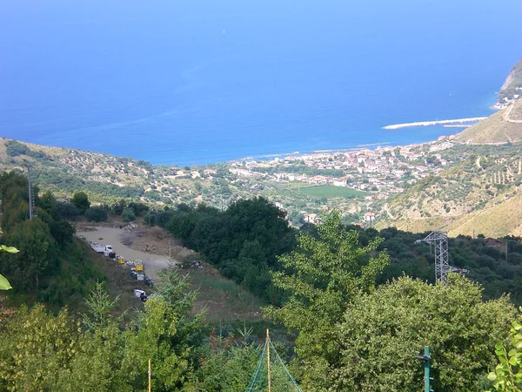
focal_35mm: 114
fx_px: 1719
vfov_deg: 13.0
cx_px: 261
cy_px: 196
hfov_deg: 17.3
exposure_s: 1/250
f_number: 5.9
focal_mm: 18.9
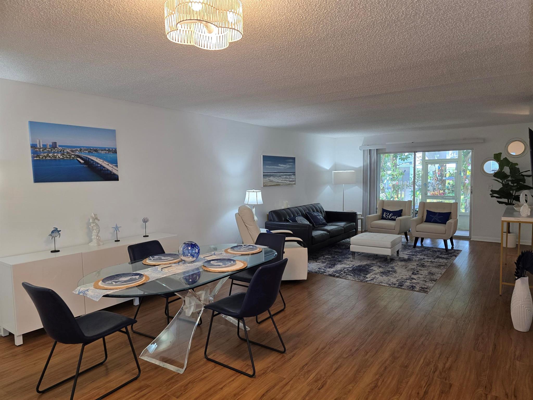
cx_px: 266
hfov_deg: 73.9
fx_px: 354
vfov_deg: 58.9
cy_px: 200
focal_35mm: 23
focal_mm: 6.3
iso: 125
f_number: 1.7
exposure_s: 1/120
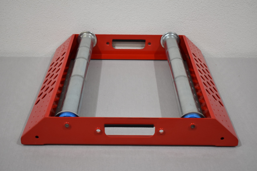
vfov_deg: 25.1
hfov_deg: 36.9
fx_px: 385
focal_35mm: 54
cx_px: 128
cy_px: 86
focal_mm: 36
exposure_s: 1/250
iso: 800
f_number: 4.8
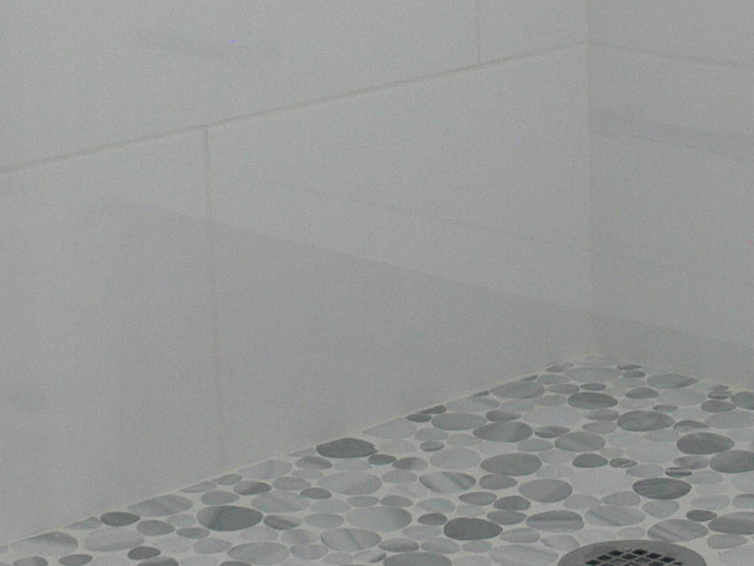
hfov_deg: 15.9
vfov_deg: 11.7
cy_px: -122
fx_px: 2701
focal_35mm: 124
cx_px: 422
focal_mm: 7.4
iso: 100
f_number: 2.8
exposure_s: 1/30
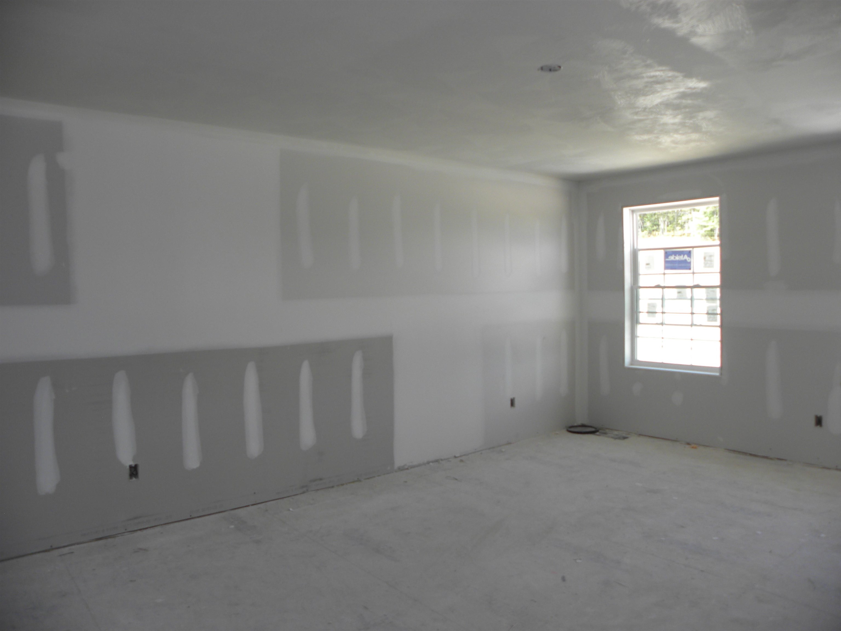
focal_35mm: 26
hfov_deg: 67.3
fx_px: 632
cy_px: 316
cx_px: 420
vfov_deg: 53.1
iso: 64
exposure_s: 1/83.6
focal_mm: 4.6
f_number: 2.8
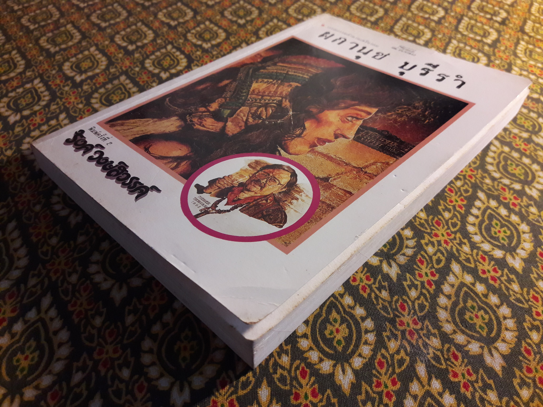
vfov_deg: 49.7
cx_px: 272
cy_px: 204
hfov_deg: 63.4
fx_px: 439
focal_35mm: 28
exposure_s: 1/33
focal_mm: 3.7
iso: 160
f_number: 1.9
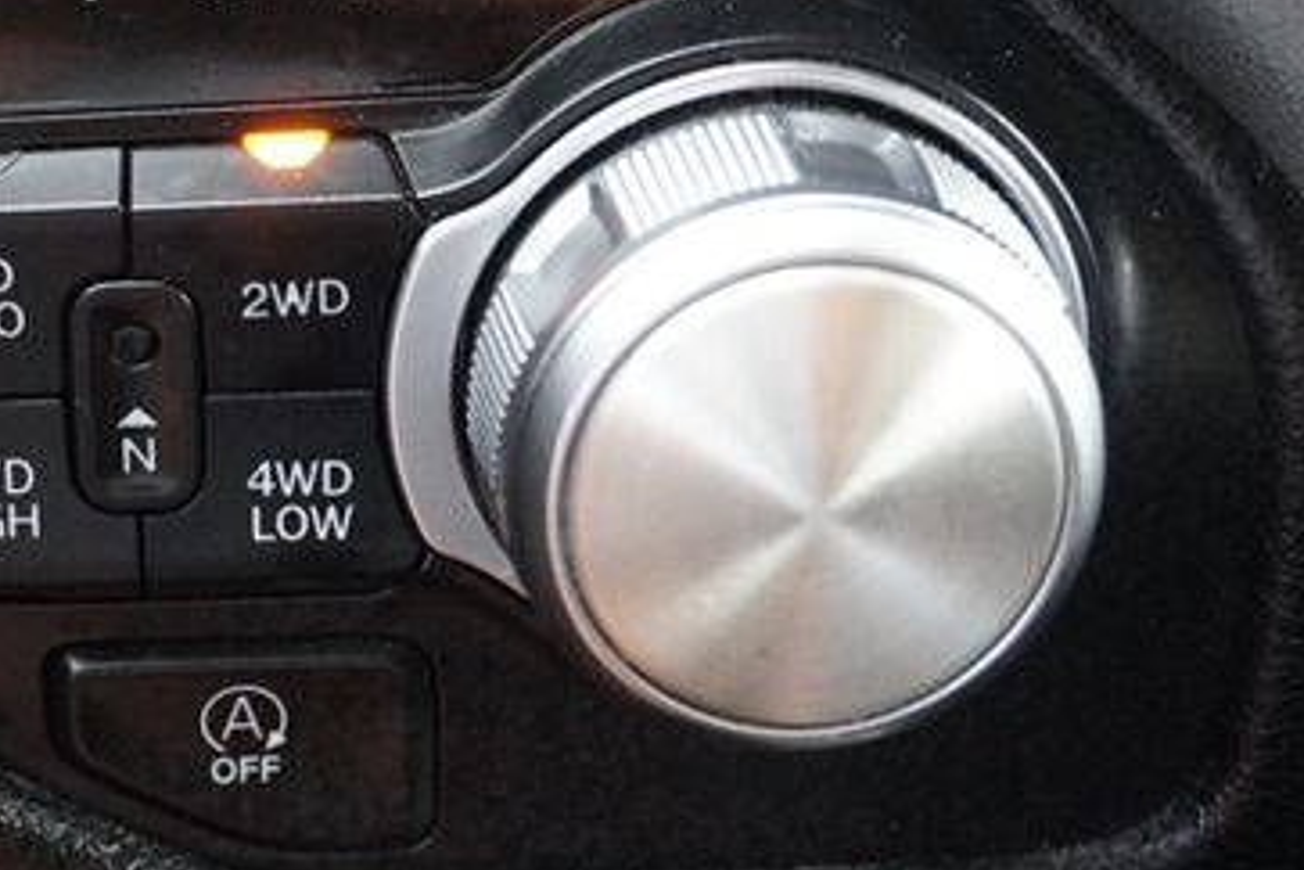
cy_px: 349
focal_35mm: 74
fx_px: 2680
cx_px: 334
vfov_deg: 18.4
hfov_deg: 27.0
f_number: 4.5
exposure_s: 1/60
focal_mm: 28
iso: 2500
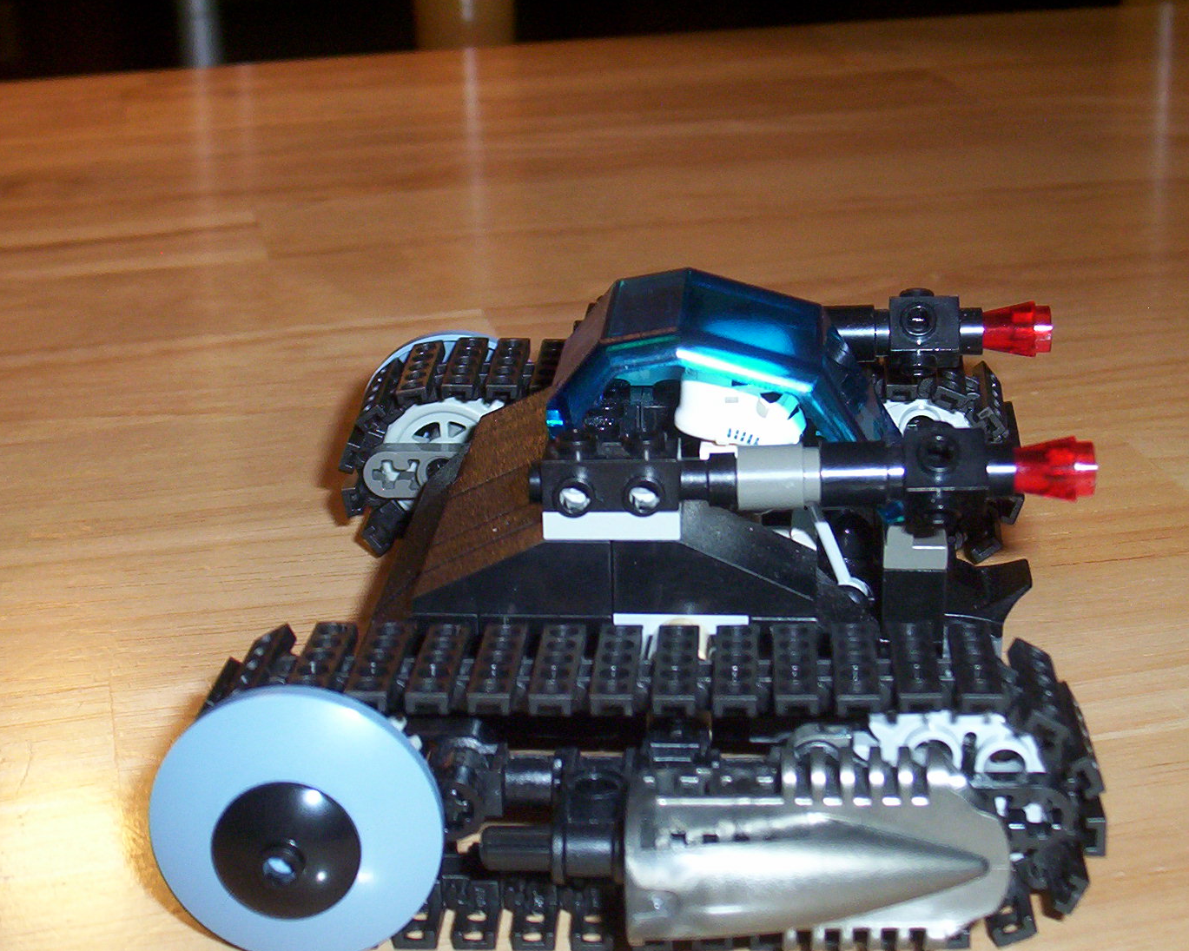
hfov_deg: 24.7
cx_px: 678
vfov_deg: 19.9
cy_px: 525
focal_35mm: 77
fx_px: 2709
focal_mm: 8.74
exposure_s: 1/80.5
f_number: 3.26
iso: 140
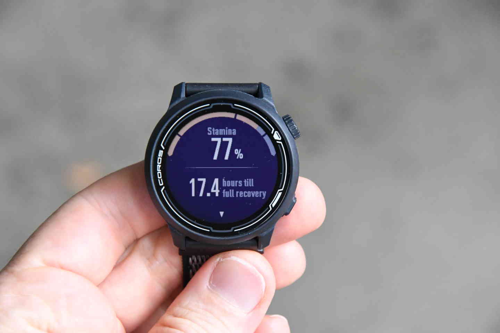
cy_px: 166
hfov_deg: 17.1
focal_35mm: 120
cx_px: 250
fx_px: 1667
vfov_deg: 11.4
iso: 4000
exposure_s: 1/80
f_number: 6.3
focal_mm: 80
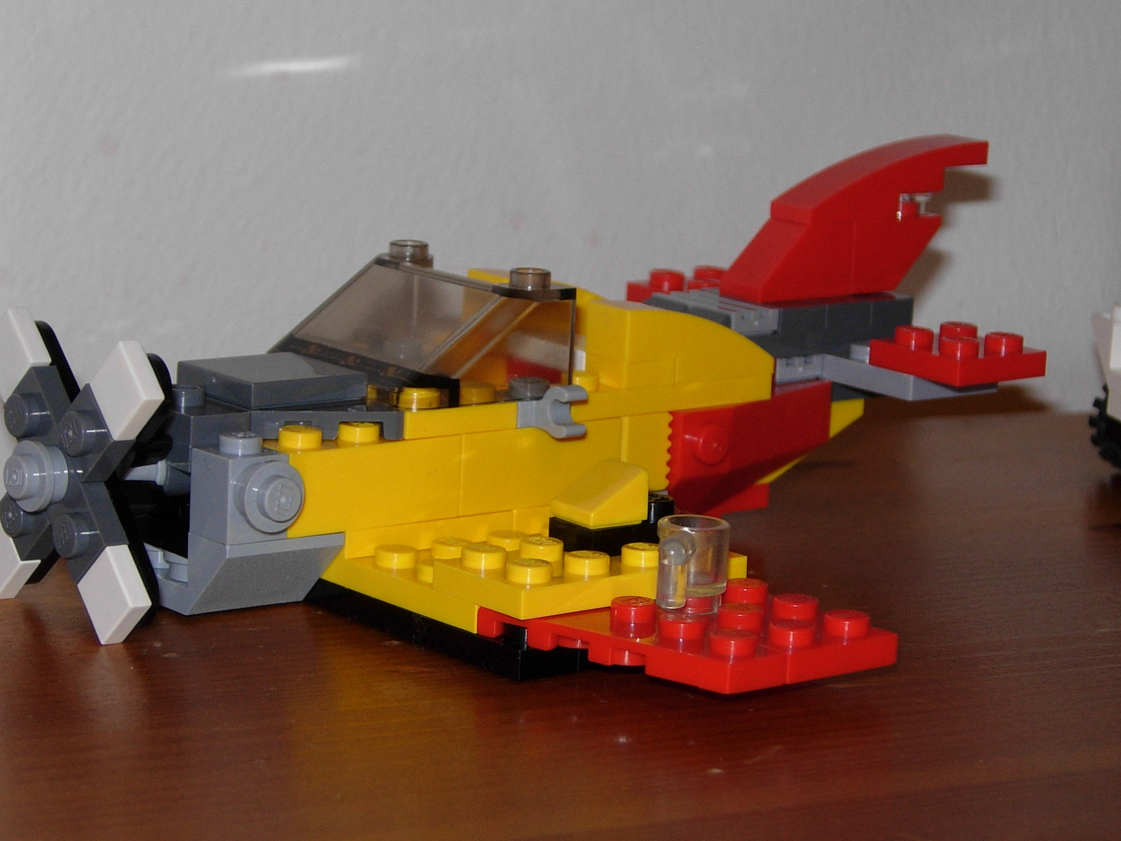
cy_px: 460
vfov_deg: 14.1
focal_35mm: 105
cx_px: 574
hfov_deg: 18.7
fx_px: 3400
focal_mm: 12.9
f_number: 3.5
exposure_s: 1/45.2
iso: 50
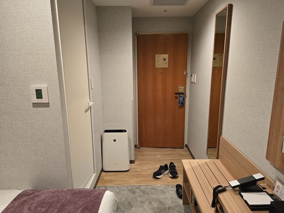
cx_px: 142
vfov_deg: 58.9
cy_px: 106
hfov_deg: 73.9
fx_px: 189
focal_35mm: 23
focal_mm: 6.3
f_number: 1.7
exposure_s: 1/120
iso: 640
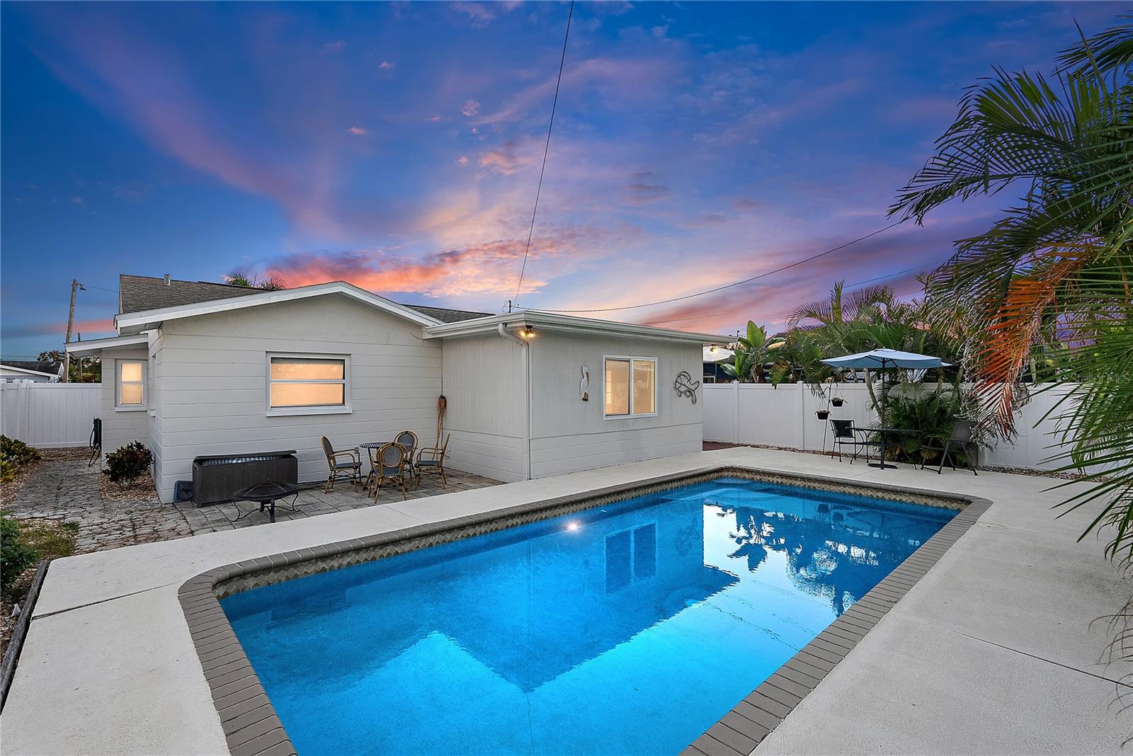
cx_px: 566
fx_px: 504
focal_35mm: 16
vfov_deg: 73.8
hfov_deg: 96.7
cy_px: 378
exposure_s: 1/100
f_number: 6.3
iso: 1600
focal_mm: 16
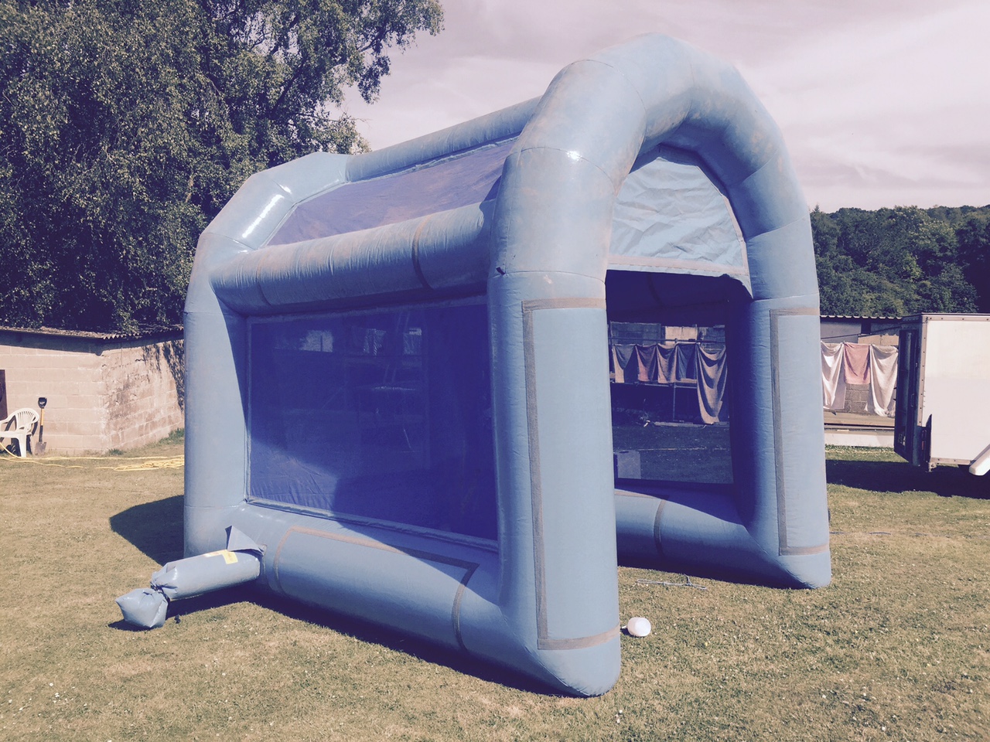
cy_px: 371
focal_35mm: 29
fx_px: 829
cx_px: 495
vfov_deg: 48.2
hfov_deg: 61.7
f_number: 2.2
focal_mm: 4.15
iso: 32
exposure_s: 1/1980
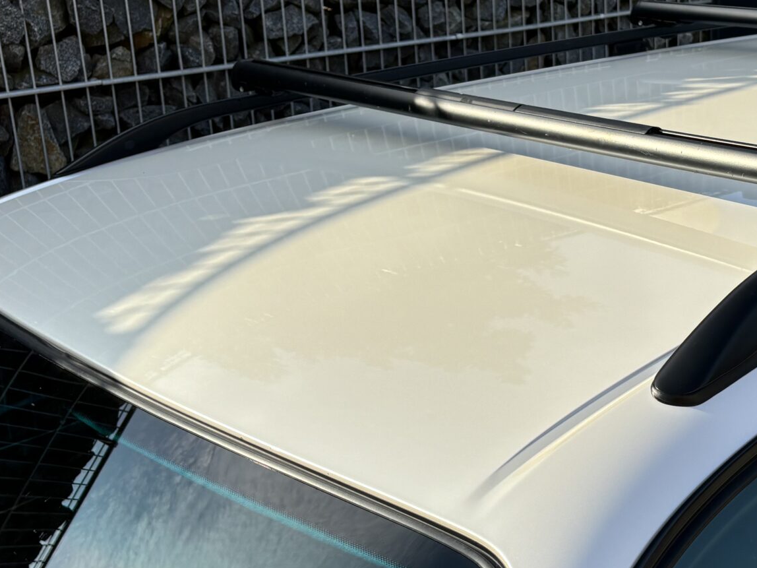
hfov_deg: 32.3
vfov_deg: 25.2
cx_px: 608
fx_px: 1268
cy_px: 306
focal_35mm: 58
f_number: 1.6
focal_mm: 5.96
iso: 50
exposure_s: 1/2398
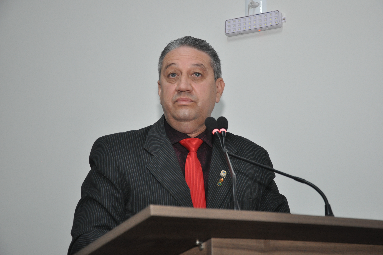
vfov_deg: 21.5
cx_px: 192
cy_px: 128
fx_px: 669
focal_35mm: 63
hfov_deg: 31.9
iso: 800
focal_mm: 42
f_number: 5.6
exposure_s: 1/60
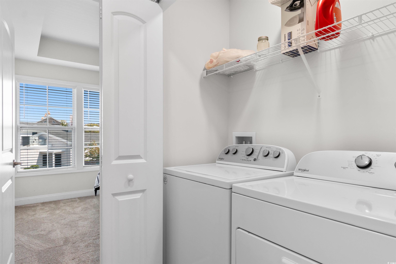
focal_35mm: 21
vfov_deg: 59.5
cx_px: 198
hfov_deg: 81.2
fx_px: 231
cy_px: 132
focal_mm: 14
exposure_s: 1/5
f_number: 5
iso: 100
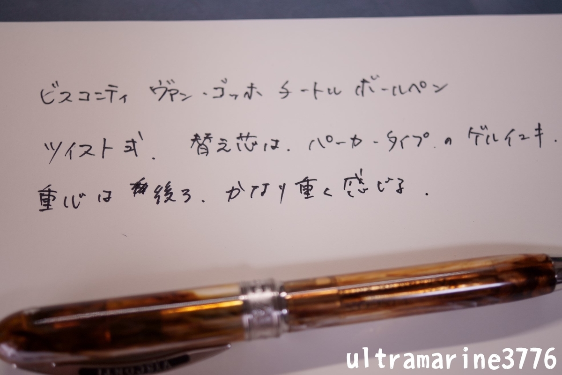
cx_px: 281
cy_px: 188
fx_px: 702
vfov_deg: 29.9
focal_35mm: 45
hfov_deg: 43.6
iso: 100
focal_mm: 30
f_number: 2.8
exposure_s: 1/80
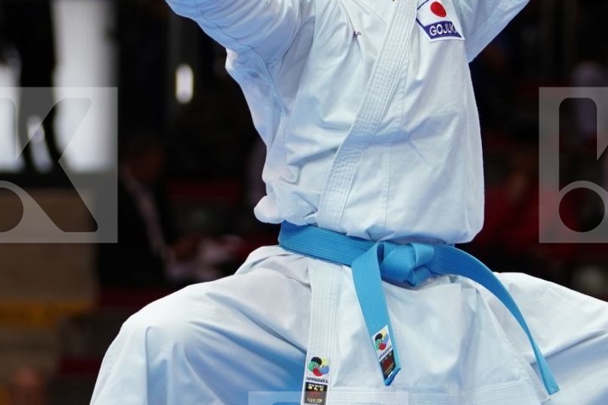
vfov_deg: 3.5
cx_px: 328
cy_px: 165
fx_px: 6689
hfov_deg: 5.2
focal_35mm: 396
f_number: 2.8
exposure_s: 1/80
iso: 250
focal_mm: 104
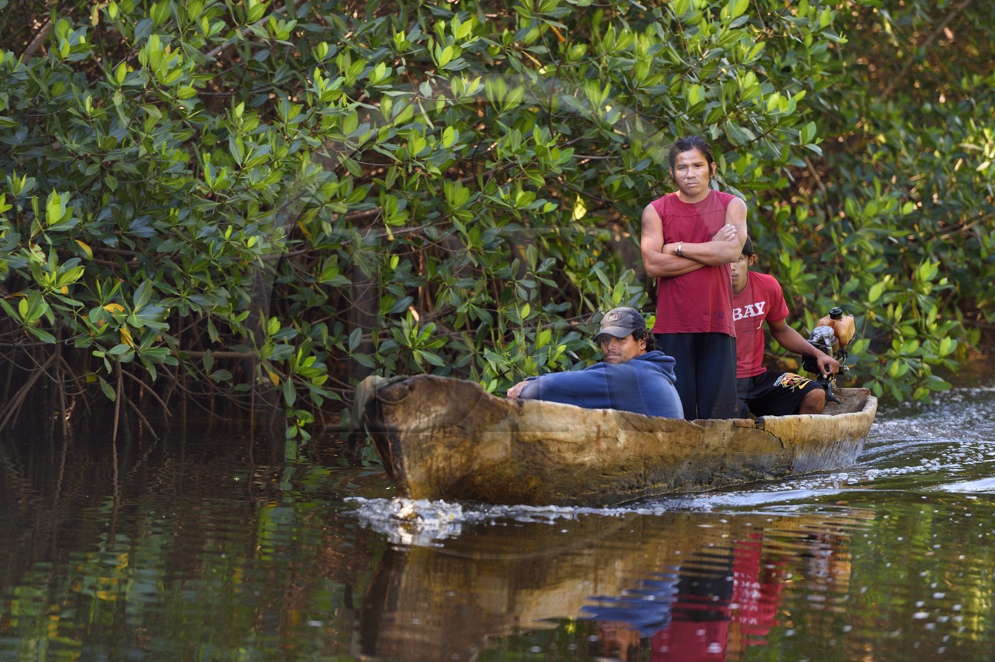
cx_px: 498
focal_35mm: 200
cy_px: 331
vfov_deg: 6.9
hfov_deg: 10.3
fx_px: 5523
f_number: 2.8
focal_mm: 200
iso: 400
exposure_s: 1/400
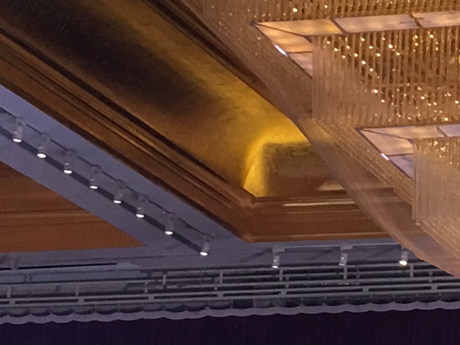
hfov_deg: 10.7
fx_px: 2351
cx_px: 736
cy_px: 482
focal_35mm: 177
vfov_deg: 8.2
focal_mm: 4.15
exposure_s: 1/33
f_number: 2.2
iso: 50
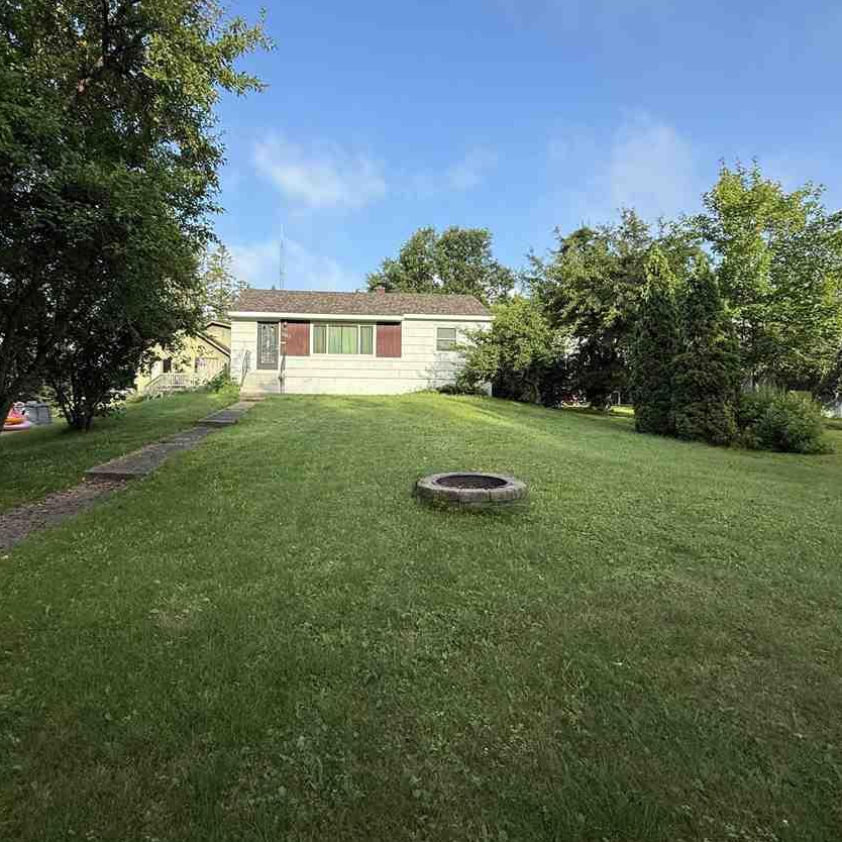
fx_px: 523
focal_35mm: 19
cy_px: 386
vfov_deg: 77.5
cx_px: 385
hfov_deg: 77.5
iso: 50
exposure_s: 1/864
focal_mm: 2.22
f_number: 2.2
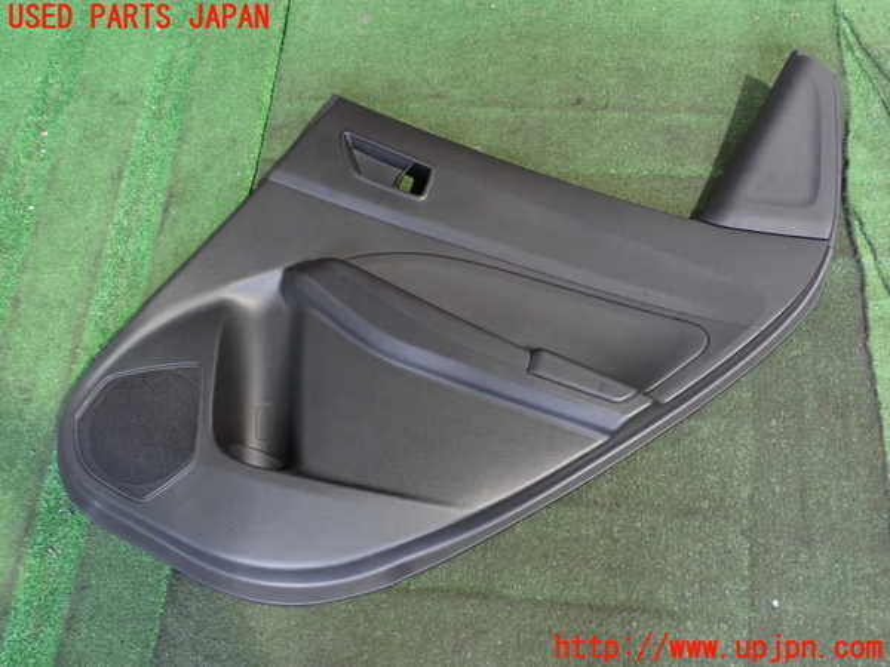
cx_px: 445
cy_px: 334
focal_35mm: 30
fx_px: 771
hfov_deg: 60.0
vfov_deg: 46.8
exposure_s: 1/13
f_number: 3.2
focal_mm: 5.4
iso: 800
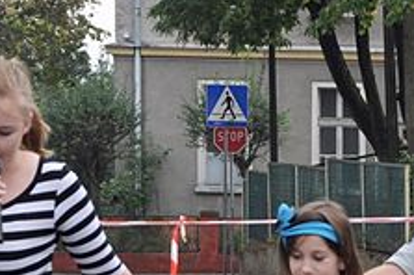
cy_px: 391
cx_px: 574
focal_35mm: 332
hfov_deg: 6.2
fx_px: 3812
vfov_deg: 4.1
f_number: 8
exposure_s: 1/250
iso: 500
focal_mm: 58
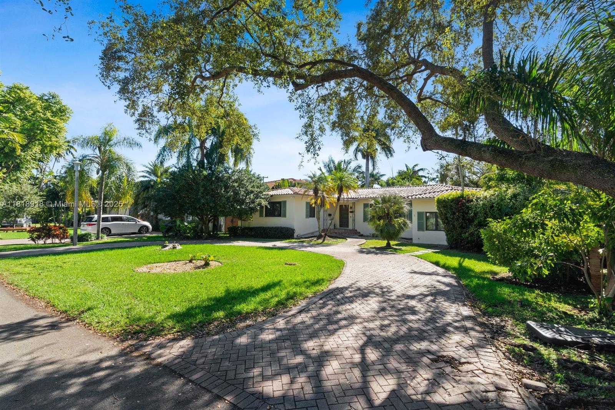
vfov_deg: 70.5
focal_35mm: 17
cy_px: 205
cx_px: 308
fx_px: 290
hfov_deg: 93.3
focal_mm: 17
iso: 200
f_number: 8
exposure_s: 1/250
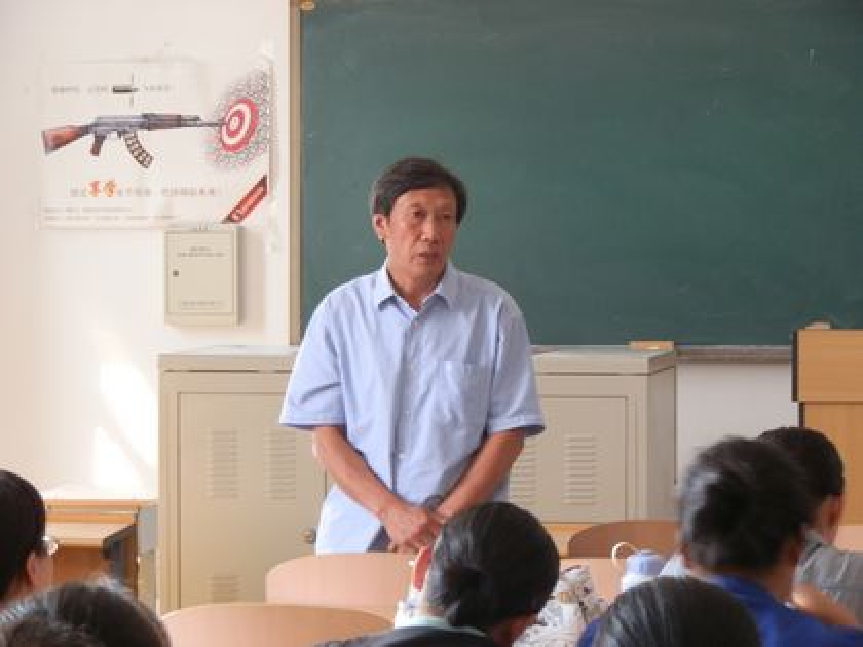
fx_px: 3490
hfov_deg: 14.1
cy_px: 324
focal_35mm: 140
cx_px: 432
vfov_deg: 10.6
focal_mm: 25.04
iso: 200
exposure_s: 1/10
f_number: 4.2
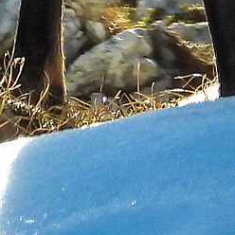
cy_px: -395
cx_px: 219
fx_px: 65761
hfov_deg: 0.2
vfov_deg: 0.2
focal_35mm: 8562
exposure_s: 1/500
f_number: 5.6
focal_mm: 180
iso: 160
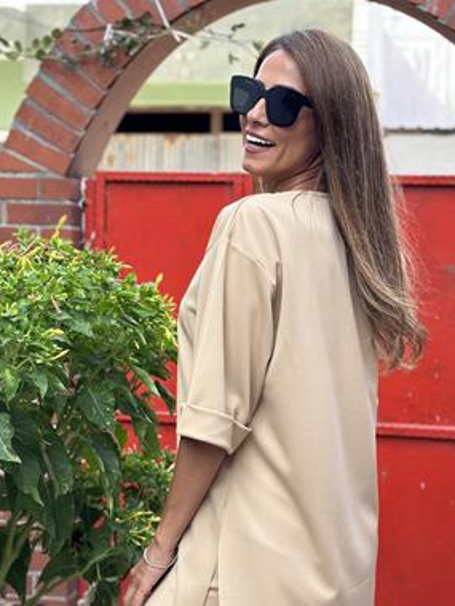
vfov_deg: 30.2
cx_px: 289
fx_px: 1122
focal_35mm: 64
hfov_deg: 22.9
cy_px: 340
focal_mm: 6.86
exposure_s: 1/354
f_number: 1.78
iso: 80
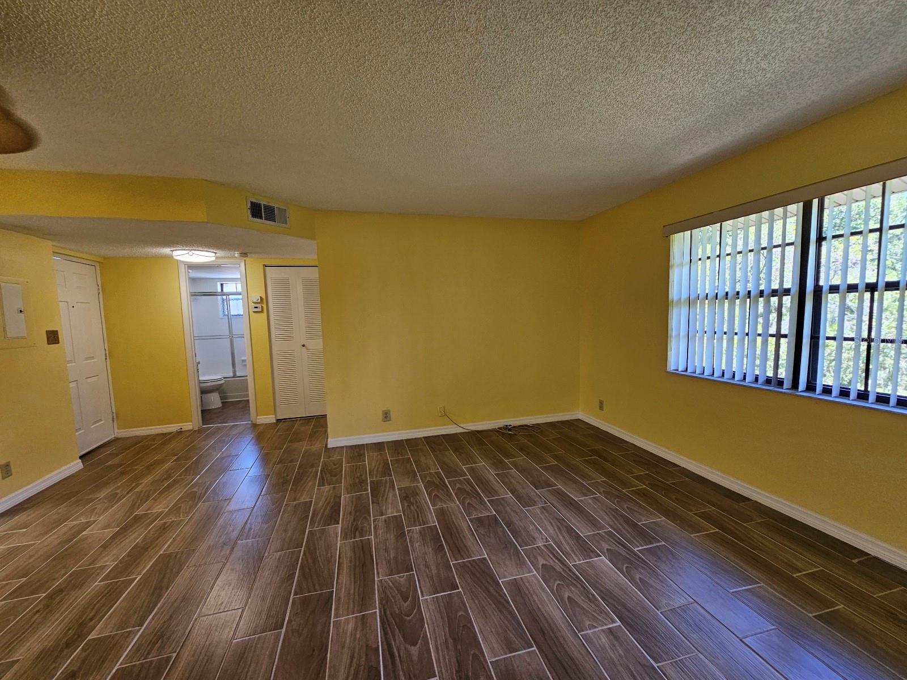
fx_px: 341
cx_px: 454
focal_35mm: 13
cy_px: 340
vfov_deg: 89.9
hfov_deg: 106.2
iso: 160
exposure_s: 1/60.2
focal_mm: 2.2
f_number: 2.2
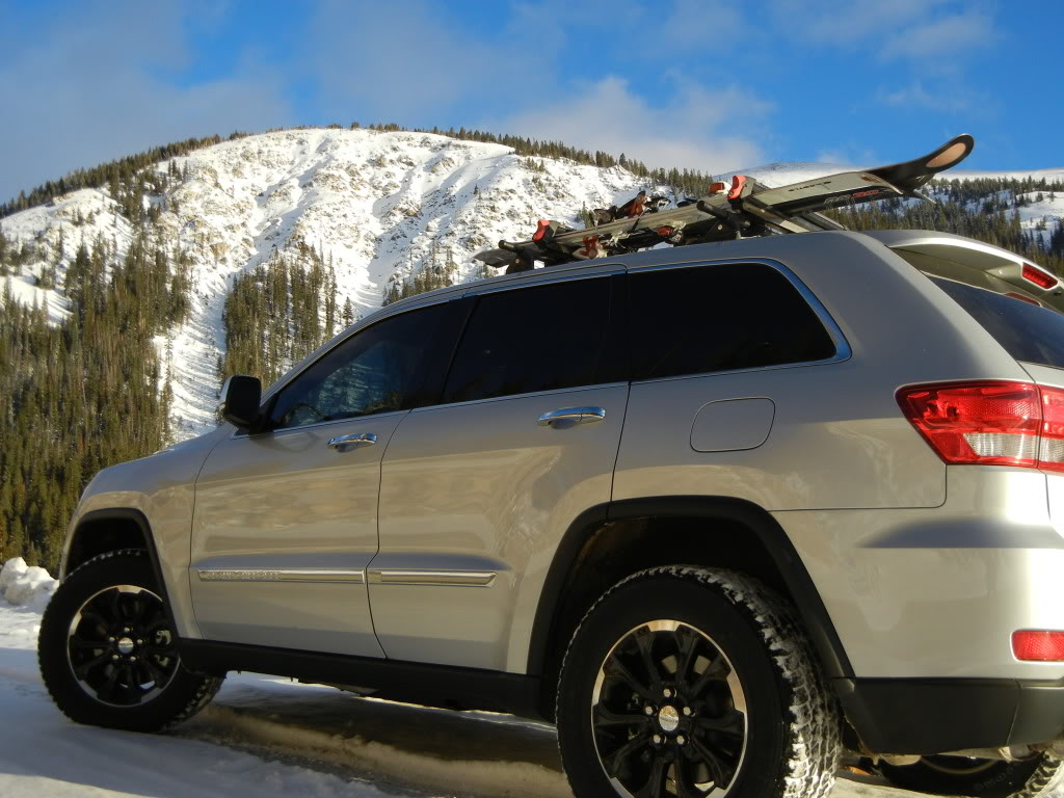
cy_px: 399
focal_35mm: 39
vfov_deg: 36.8
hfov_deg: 47.9
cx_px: 532
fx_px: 1199
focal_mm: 7.1
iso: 160
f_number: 3.7
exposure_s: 1/695
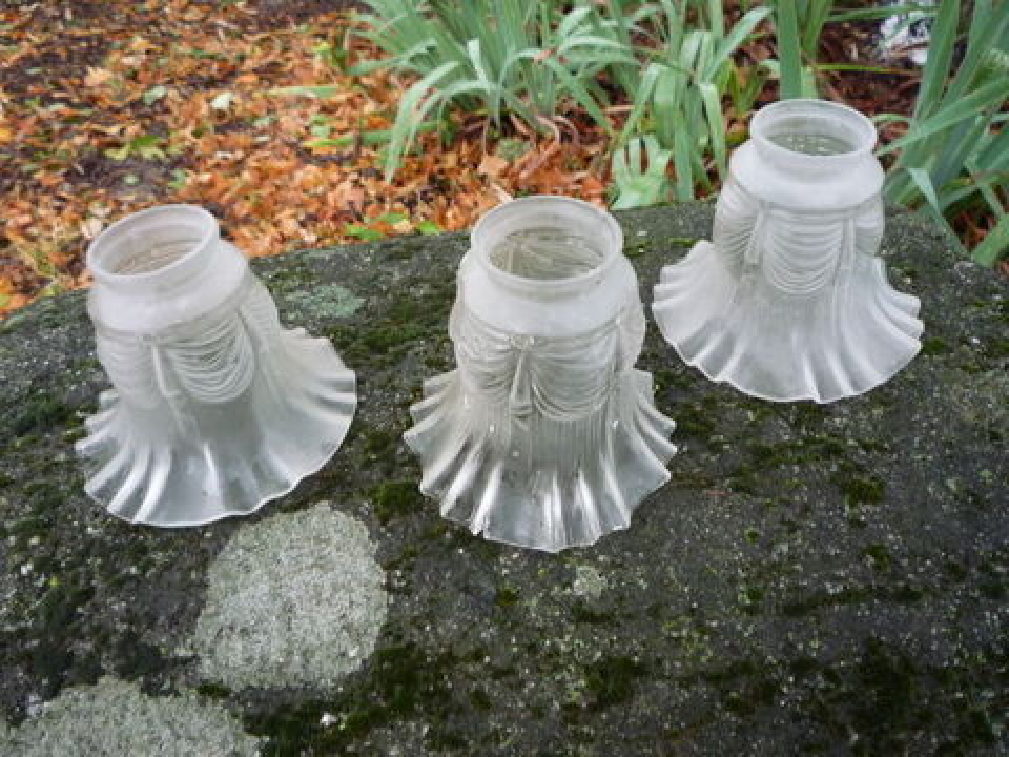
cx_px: 504
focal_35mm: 30
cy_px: 378
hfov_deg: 60.0
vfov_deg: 46.8
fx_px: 874
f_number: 3.3
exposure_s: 1/30
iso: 320
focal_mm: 5.2
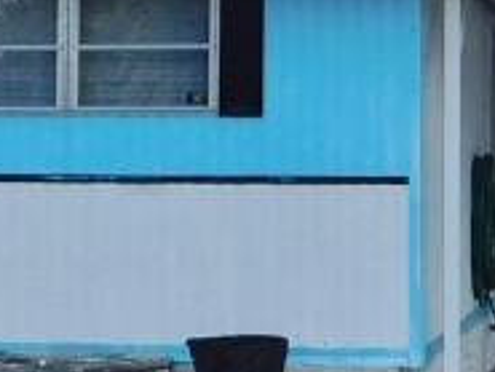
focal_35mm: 127
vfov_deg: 11.6
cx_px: 452
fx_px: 1817
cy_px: 75
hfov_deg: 15.3
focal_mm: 4
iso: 125
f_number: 6
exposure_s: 1/400
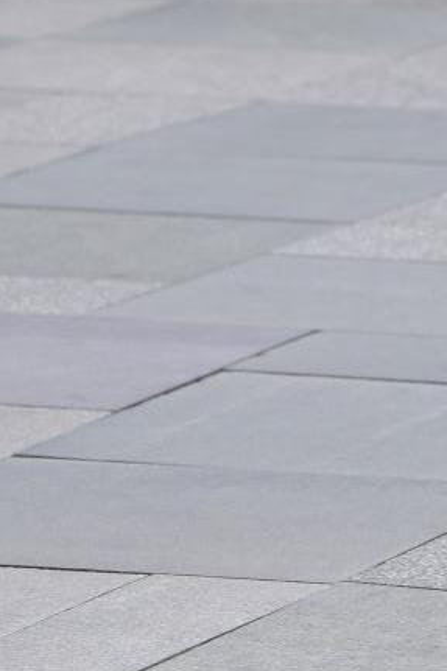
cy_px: -178
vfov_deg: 4.5
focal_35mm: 456
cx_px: -571
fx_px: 8499
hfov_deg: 3.0
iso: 200
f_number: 3.5
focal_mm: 85
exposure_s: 1/640
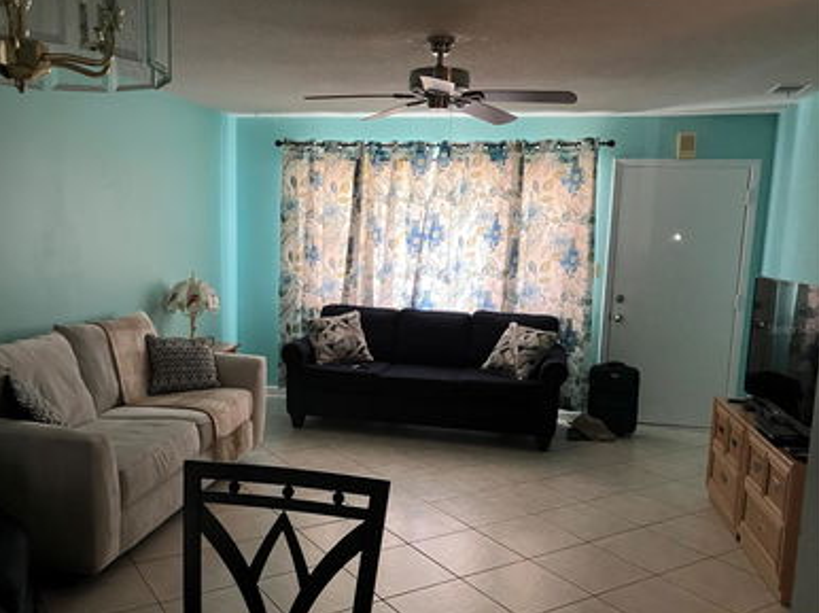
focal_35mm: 31
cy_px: 329
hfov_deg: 58.3
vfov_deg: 45.4
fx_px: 733
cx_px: 368
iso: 400
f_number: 1.8
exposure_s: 1/32
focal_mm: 3.99
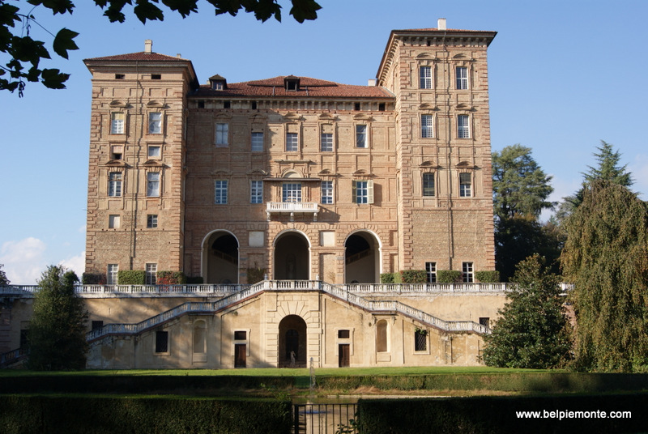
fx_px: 757
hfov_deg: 46.3
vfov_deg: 32.0
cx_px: 324
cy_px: 217
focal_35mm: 42
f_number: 11
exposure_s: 1/80
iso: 100
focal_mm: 28
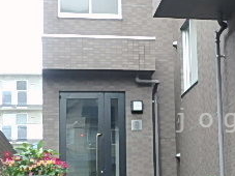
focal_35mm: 96
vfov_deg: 15.4
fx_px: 651
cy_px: 120
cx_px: 246
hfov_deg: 19.7
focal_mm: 6
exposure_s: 1/50
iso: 200
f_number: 4.9
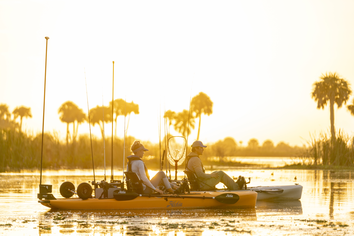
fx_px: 1682
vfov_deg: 8.0
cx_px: 177
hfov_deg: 12.0
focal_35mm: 171
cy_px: 118
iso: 100
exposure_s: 1/320
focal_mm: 171
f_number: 2.8
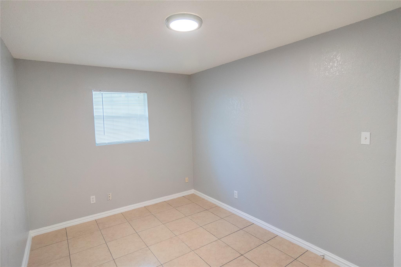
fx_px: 200
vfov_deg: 67.4
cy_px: 134
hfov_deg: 90.0
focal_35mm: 18
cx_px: 200
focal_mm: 12
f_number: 4
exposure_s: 1/125
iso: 1100
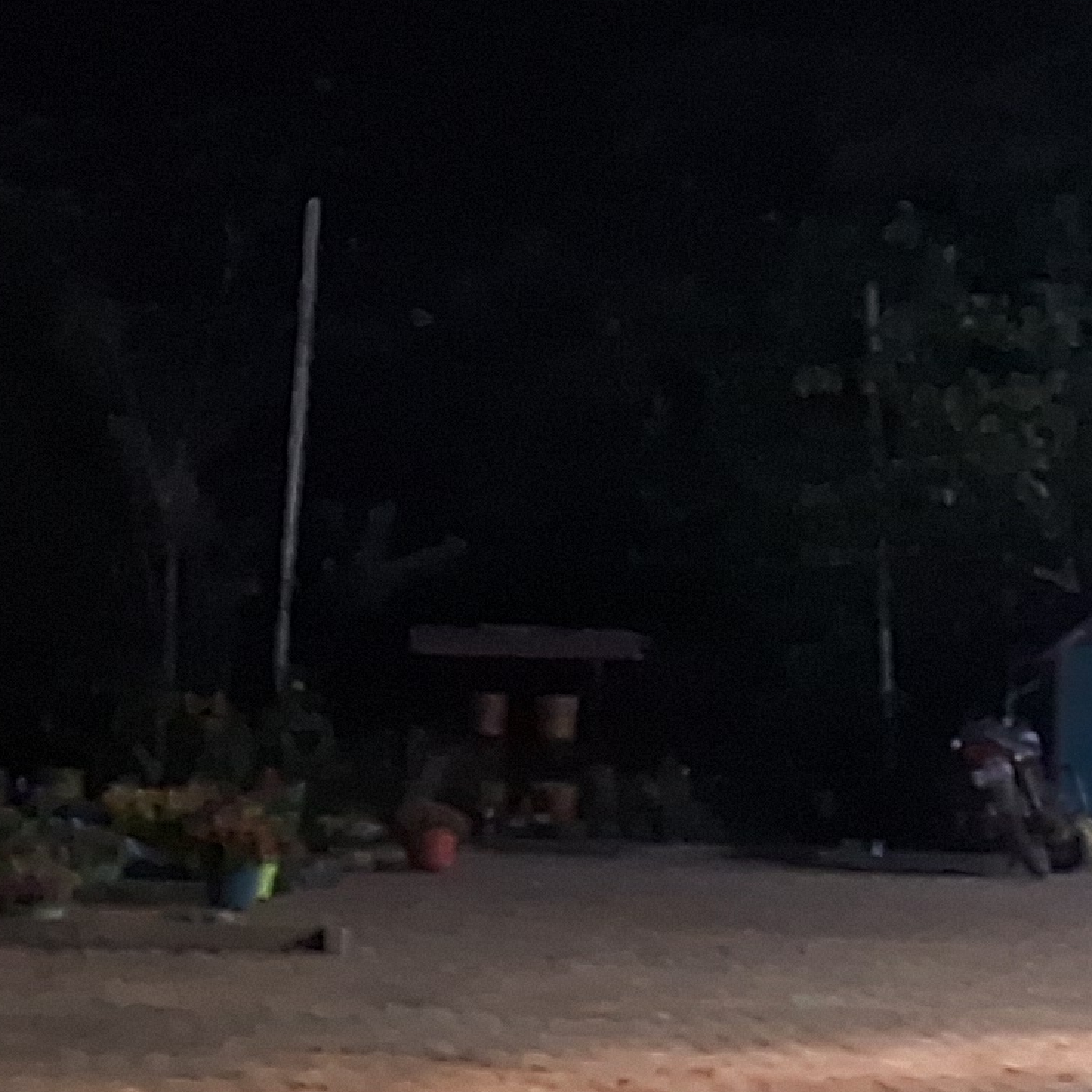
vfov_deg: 13.6
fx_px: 4533
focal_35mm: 127
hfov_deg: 11.0
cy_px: 987
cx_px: 2810
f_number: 1.8
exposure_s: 1/20
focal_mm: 3.98
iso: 800
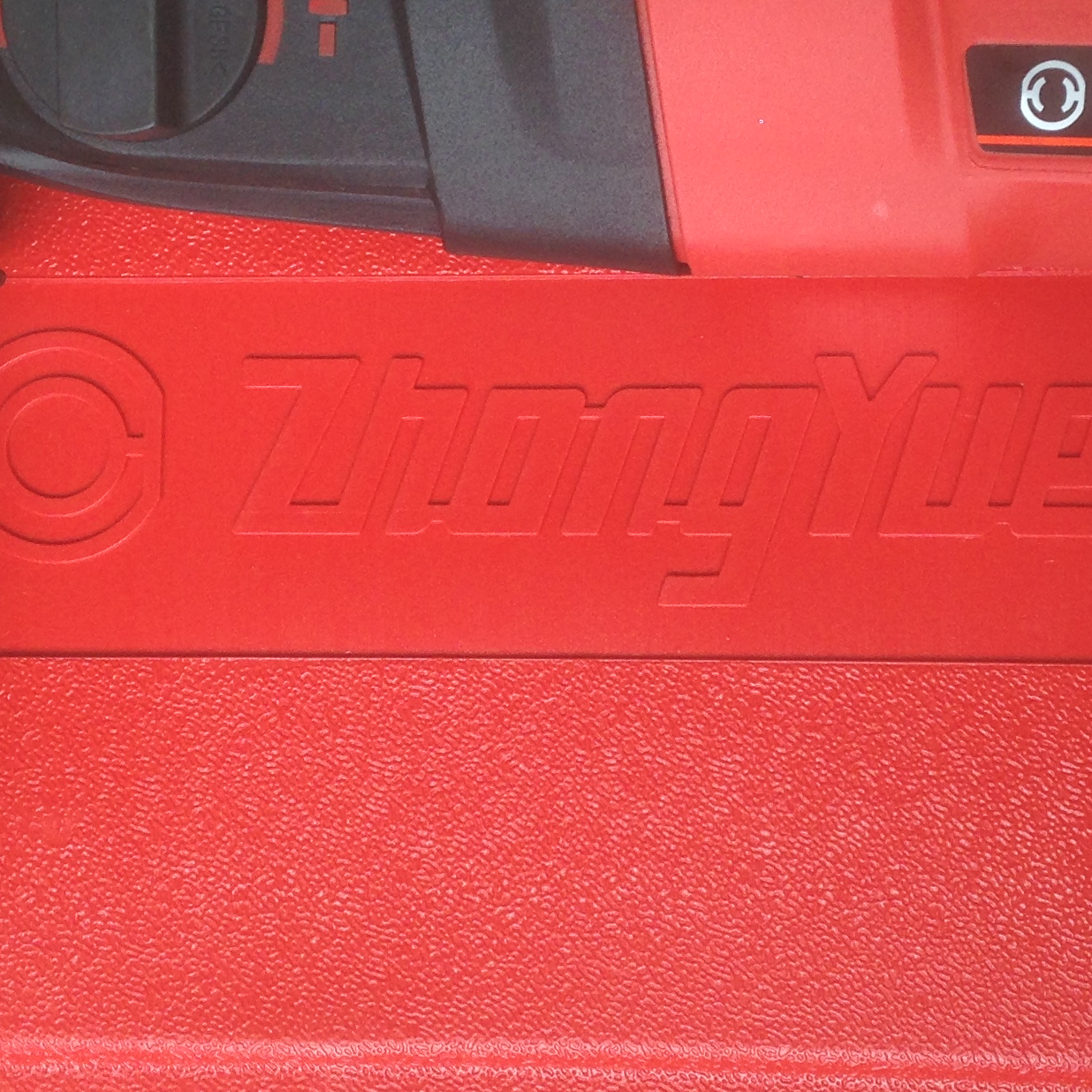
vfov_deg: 22.5
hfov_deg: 22.5
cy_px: 456
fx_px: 2748
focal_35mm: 77
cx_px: 626
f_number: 2.4
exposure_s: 1/149
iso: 50
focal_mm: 4.12
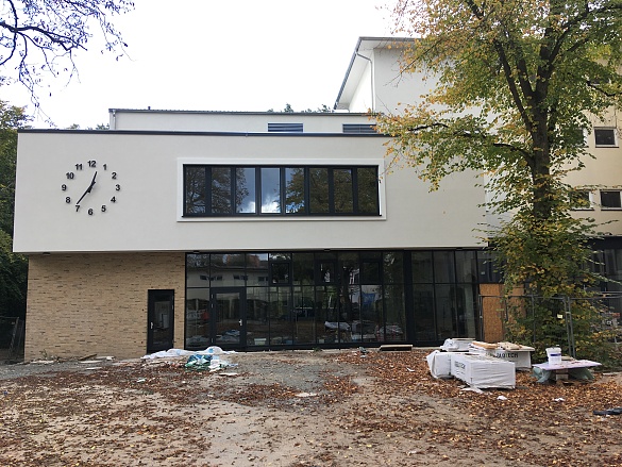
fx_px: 521
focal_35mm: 29
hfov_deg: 61.6
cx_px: 311
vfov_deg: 48.2
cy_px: 234
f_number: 2.2
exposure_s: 1/174
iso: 25
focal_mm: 4.15
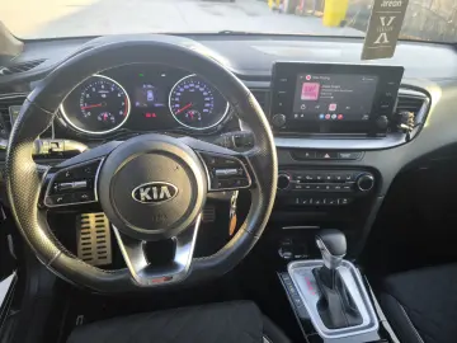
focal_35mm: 24
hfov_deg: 71.6
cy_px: 172
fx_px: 317
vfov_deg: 56.8
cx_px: 228
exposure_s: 1/100
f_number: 1.9
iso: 80
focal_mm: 6.92
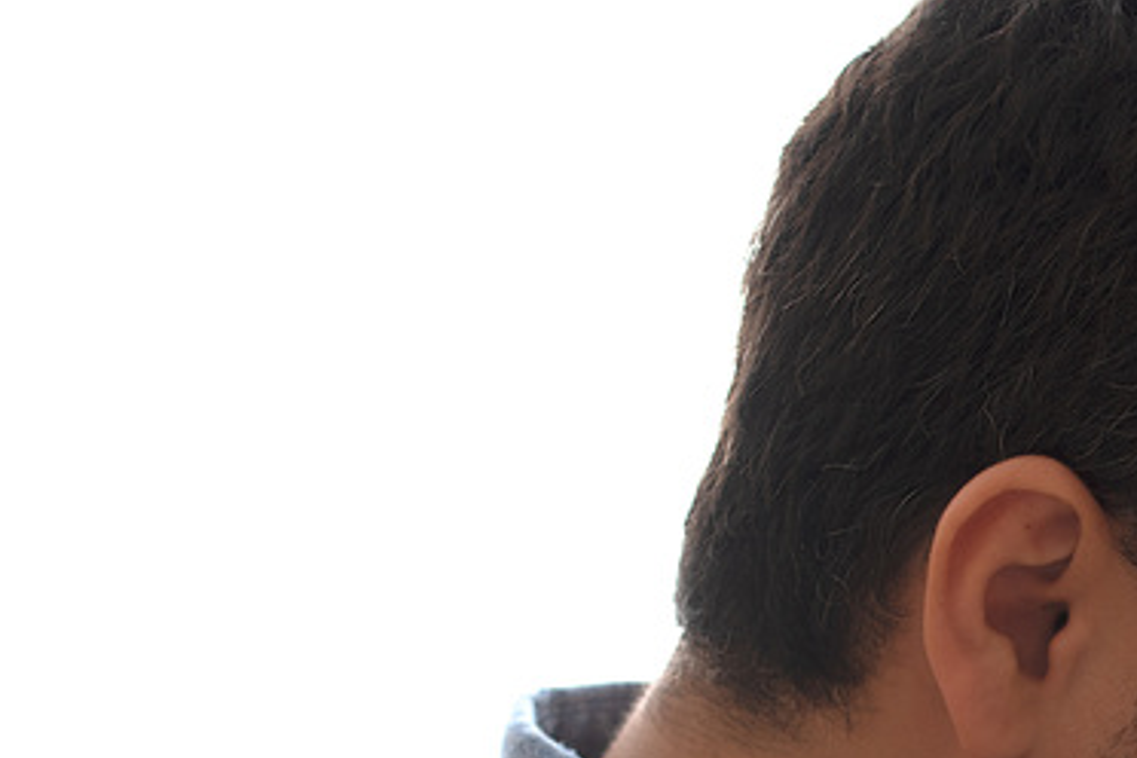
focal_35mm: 113
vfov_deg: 11.8
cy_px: 995
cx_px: 1314
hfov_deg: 17.4
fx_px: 3569
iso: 100
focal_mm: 35
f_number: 3.5
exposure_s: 1/160
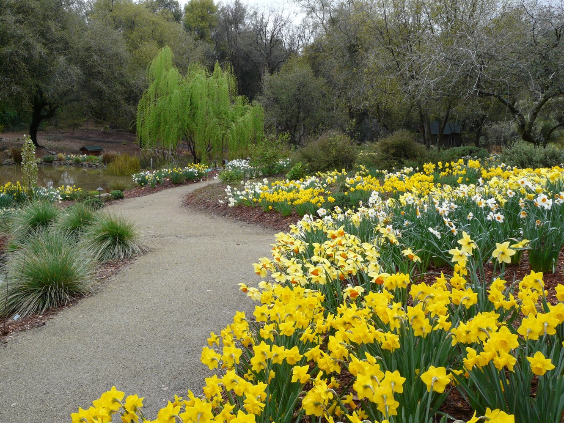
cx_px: 282
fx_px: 603
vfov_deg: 38.7
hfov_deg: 50.1
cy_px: 212
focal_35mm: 37
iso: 100
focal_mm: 6.1
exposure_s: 1/100
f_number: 3.6
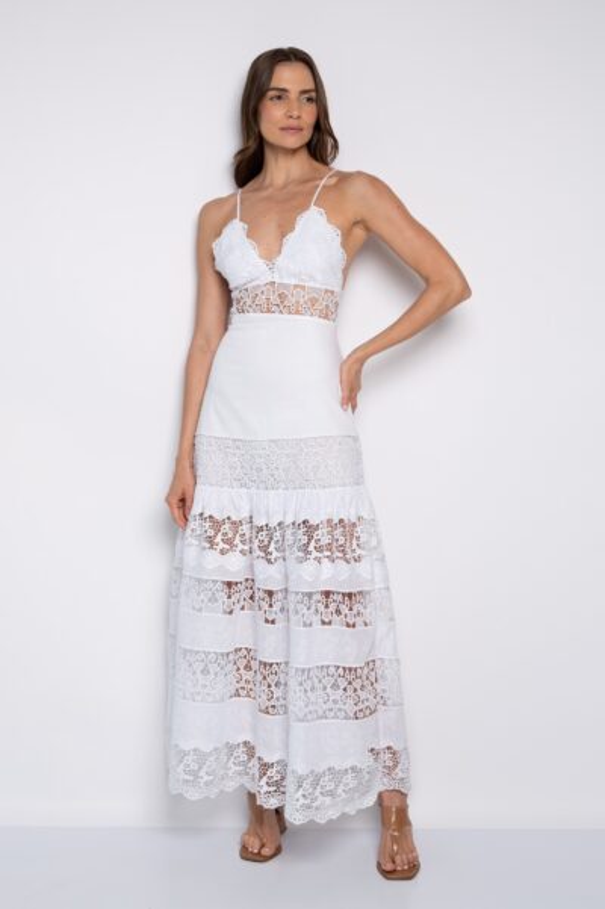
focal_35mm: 48
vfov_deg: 41.1
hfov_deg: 28.0
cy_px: 454
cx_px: 302
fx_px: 1211
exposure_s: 1/160
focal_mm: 48
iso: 200
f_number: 5
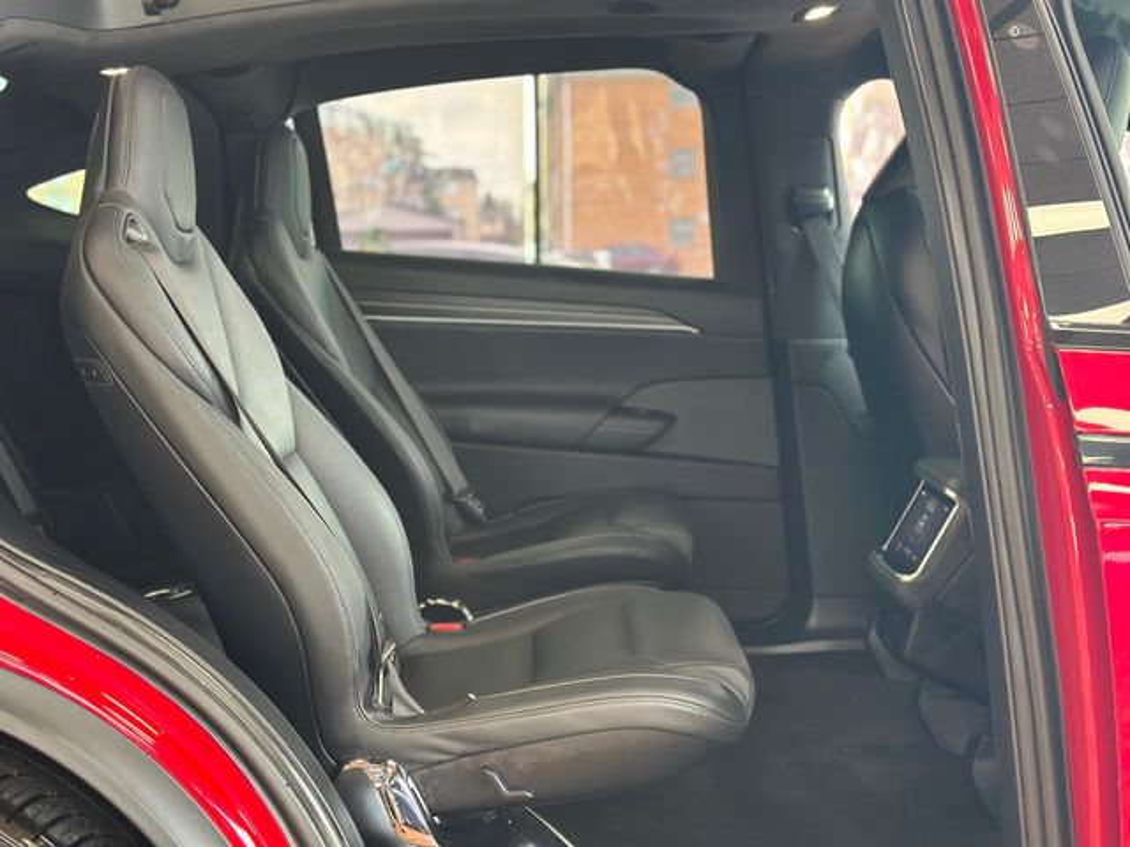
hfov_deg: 39.7
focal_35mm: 48
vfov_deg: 30.3
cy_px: 424
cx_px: 565
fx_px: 1567
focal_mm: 6.86
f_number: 1.78
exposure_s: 1/60
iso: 320
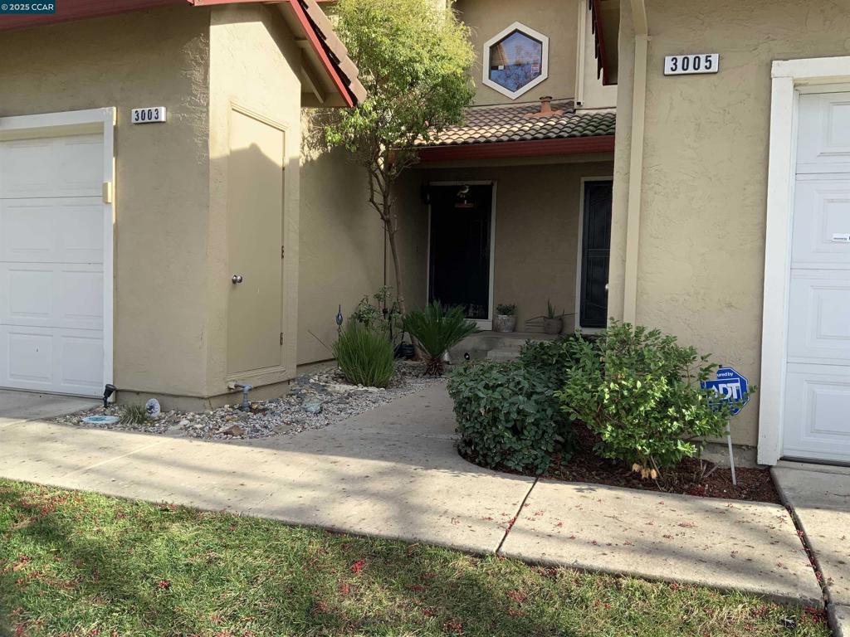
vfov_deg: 48.2
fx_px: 712
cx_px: 425
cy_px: 318
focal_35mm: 29
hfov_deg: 61.7
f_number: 1.8
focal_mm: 3
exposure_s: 1/514
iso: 16
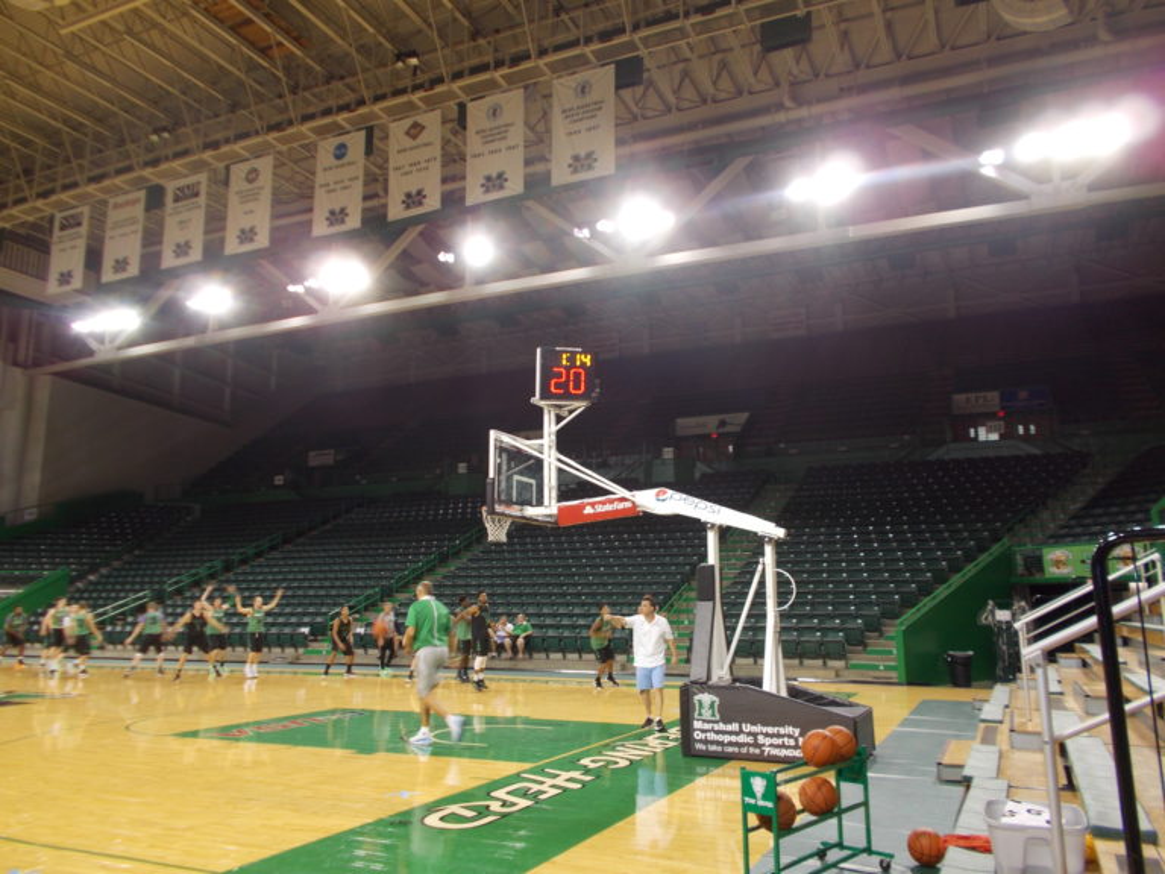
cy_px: 437
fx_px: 875
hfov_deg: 67.3
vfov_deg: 53.1
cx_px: 582
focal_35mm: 26
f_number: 3.2
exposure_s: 1/25
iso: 100
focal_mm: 4.6
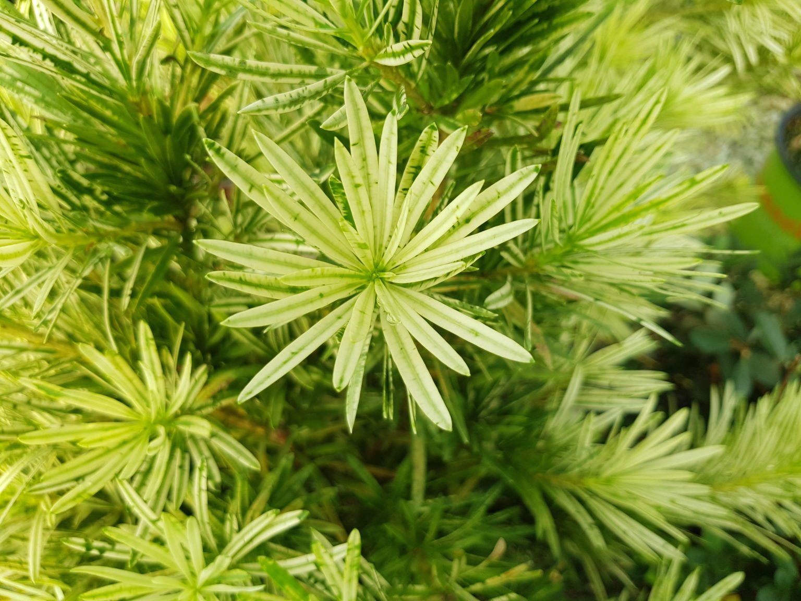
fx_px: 602
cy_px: 300
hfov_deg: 67.3
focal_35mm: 26
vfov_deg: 53.1
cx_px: 400
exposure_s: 1/120
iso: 50
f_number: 1.7
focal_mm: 4.2
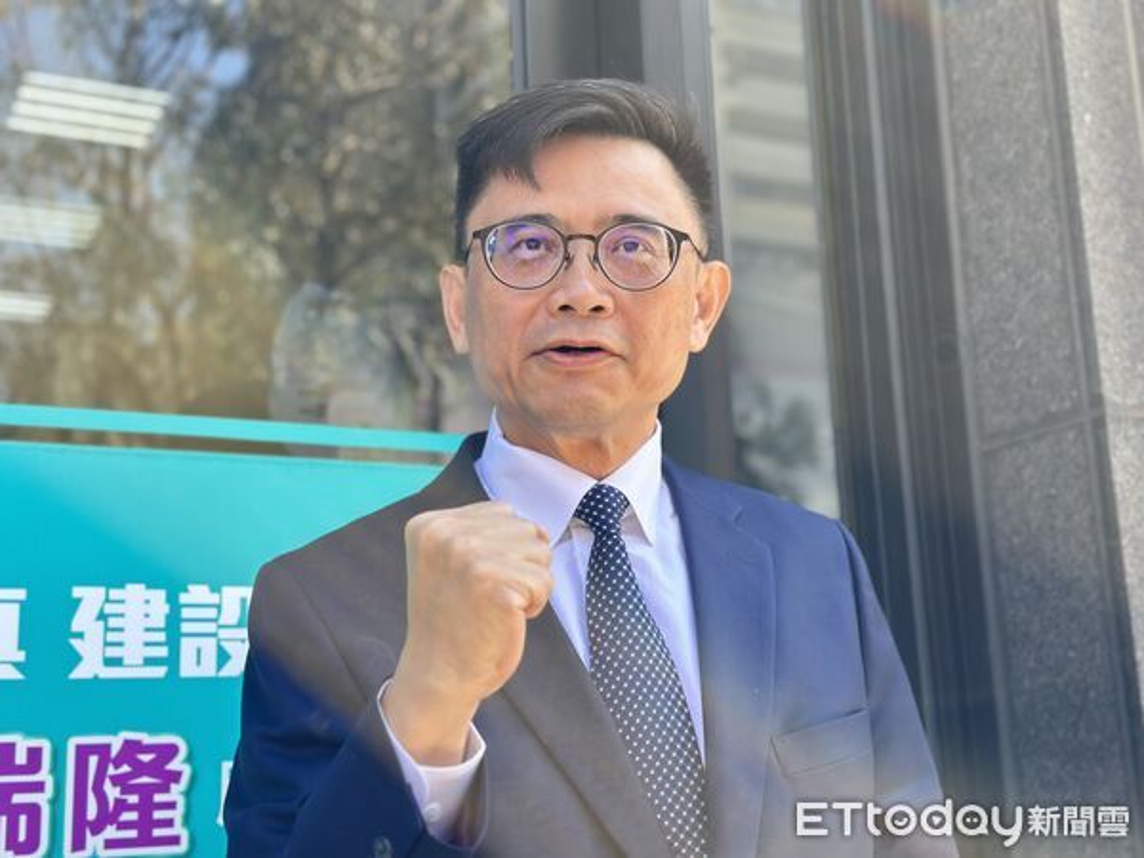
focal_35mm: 48
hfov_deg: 39.7
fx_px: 1586
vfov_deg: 30.3
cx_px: 572
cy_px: 429
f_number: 1.78
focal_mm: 6.86
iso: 80
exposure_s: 1/390
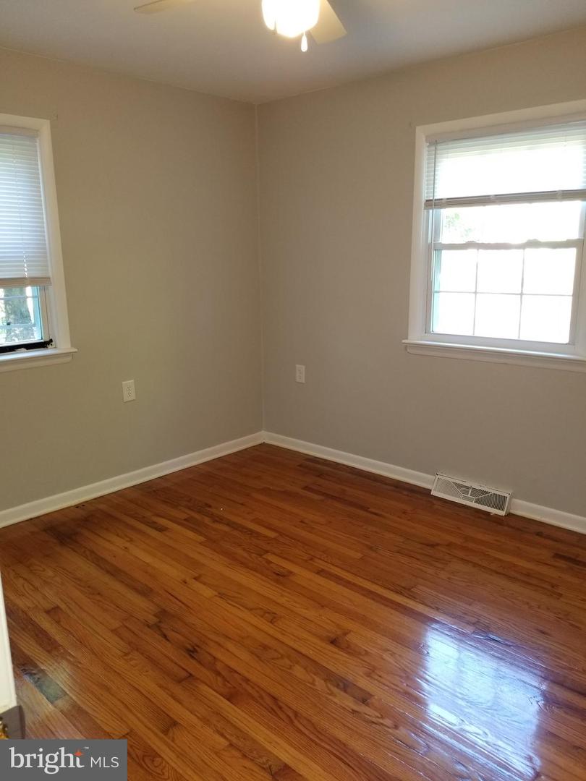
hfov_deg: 53.1
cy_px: 390
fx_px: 587
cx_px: 293
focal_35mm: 26
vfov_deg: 67.3
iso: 100
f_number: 1.7
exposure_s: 1/24
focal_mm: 4.25
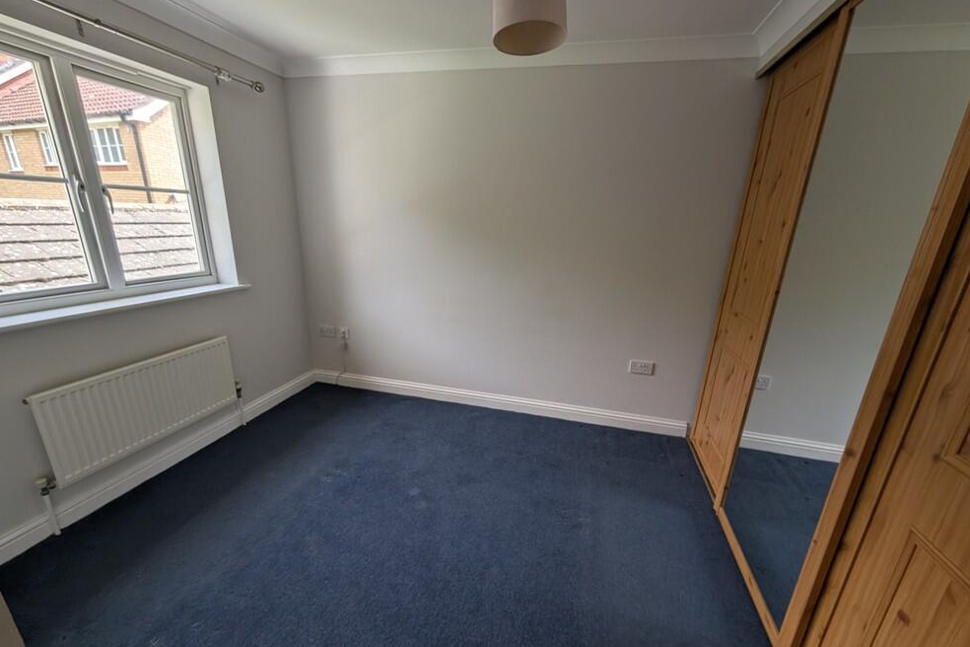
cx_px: 498
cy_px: 328
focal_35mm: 13
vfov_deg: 85.4
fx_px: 350
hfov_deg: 108.3
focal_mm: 2.02
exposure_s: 1/229
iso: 31
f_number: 1.7
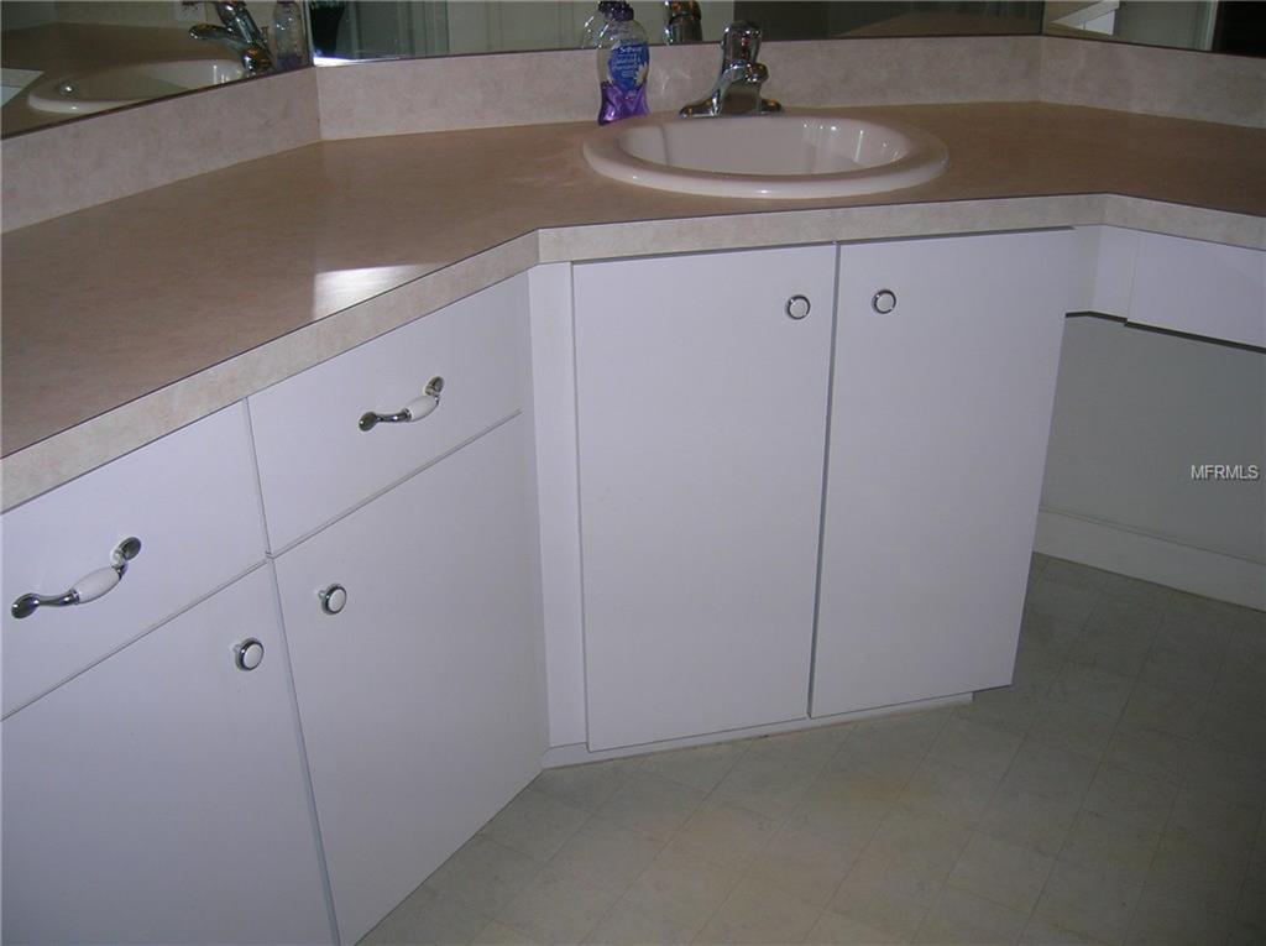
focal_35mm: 34
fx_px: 1242
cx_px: 633
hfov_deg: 54.0
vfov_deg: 41.7
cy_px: 473
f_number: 2.9
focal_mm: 5.7
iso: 50
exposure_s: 1/60.1
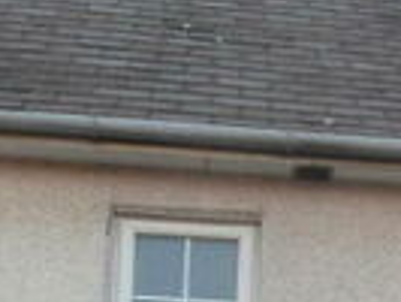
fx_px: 2133
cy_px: 593
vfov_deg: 7.8
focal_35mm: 184
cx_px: 642
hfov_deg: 10.3
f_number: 3.5
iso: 100
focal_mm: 6.3
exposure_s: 1/76
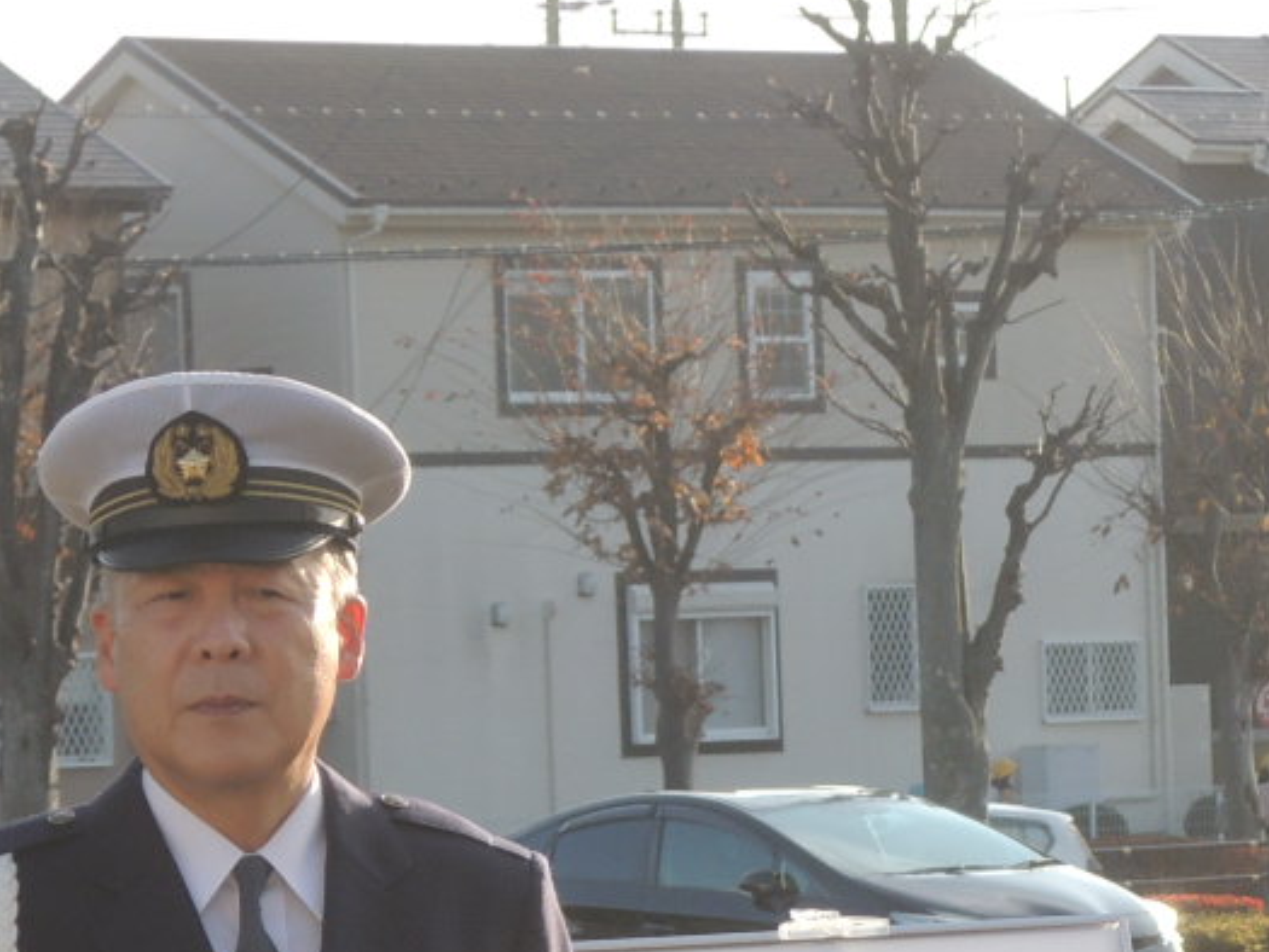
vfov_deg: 5.7
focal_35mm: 259
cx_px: 964
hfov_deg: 7.6
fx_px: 9497
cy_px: 1298
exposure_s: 1/200
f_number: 4.5
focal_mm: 15.2
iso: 100
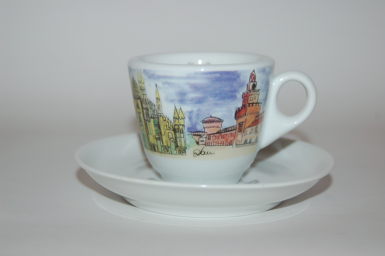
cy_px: 128
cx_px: 192
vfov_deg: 16.2
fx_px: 898
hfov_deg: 24.2
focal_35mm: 84
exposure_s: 1/60
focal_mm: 56
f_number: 5
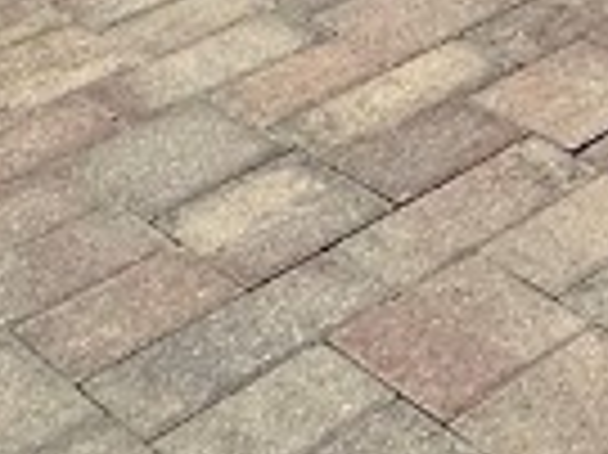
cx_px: 1545
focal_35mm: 106
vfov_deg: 9.6
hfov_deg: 13.0
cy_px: -1029
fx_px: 1860
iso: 50
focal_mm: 2.22
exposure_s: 1/5051
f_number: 2.2
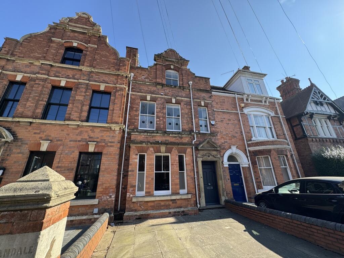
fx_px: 139
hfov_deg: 102.1
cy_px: 129
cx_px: 172
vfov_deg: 85.7
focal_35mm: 14
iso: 40
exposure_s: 1/407
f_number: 2.2
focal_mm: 2.22
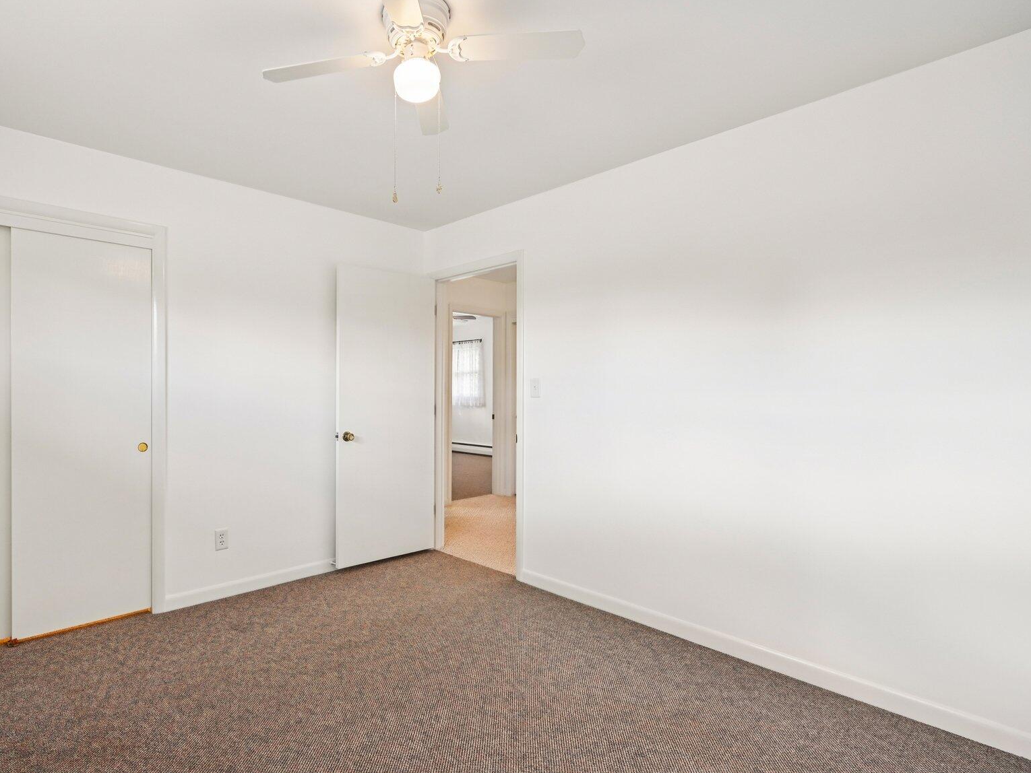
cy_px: 390
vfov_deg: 71.6
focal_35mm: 18
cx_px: 420
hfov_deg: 86.8
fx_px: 536
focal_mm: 14
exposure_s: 1/45
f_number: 4
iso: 400
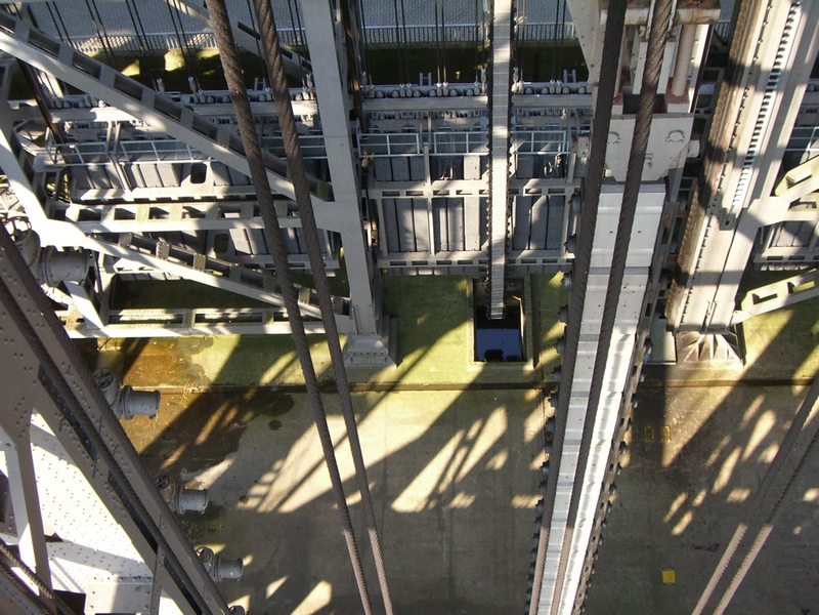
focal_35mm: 55
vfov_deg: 26.6
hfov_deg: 34.9
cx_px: 410
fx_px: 1301
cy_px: 308
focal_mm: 9
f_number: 3.3
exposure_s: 1/250
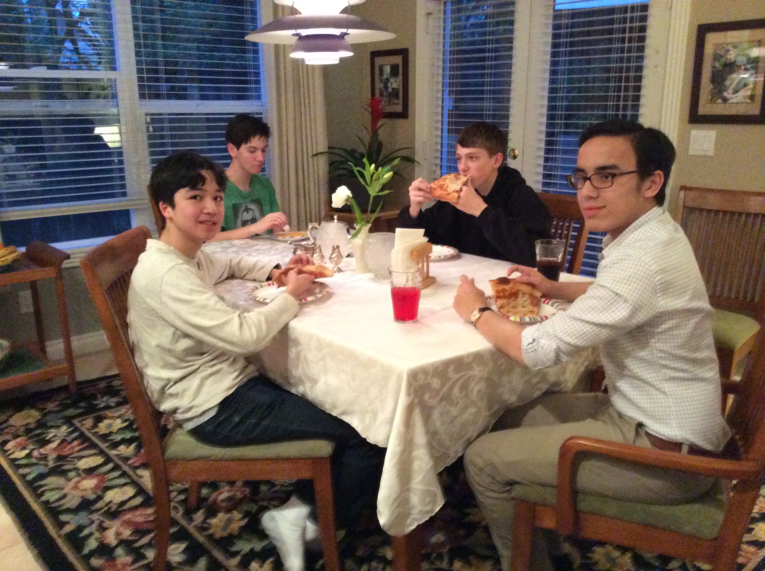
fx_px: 728
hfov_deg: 55.4
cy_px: 286
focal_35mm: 33
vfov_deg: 42.8
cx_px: 382
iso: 640
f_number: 2.4
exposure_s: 1/15
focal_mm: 3.3
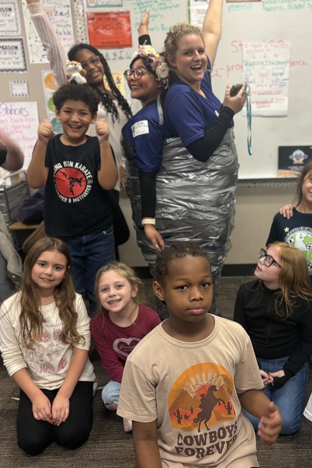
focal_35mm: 37
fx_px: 481
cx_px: 216
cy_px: 229
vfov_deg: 51.9
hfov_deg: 35.5
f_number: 1.6
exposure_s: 1/60
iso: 200
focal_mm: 5.96
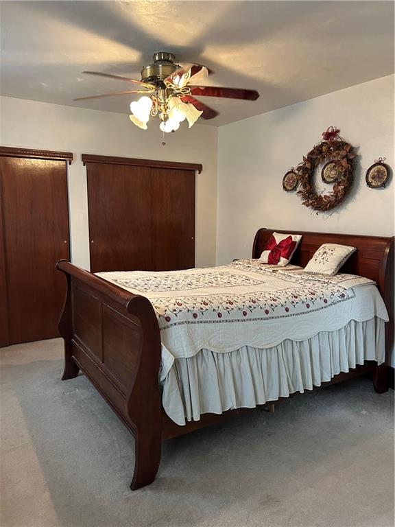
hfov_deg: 53.1
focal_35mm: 26
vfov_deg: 67.3
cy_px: 264
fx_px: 396
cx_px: 198
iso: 320
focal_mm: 5.7
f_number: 1.5
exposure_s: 1/60
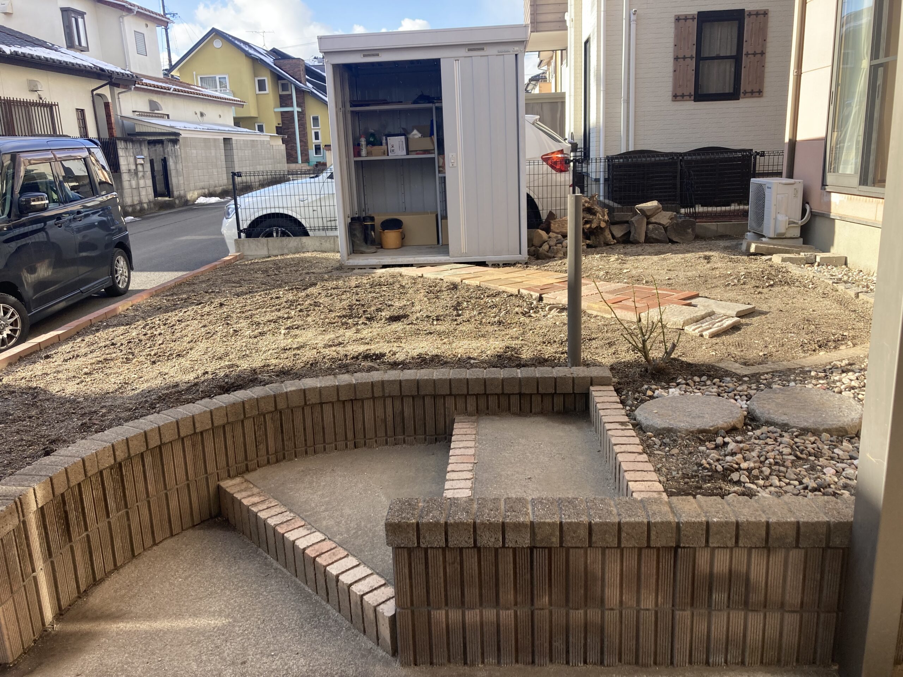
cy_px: 338
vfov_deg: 49.7
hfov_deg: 63.4
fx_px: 730
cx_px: 452
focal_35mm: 28
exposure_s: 1/461
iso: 20
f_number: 1.8
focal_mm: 3.99
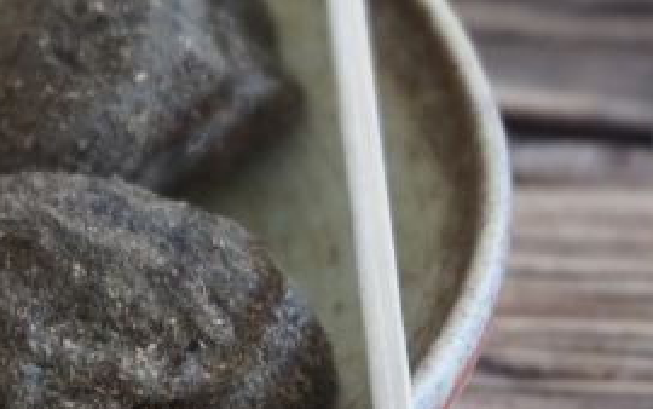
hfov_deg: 10.9
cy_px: 136
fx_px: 3383
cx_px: -104
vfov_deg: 6.9
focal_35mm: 190
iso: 1600
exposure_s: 1/80
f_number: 5.6
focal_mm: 48
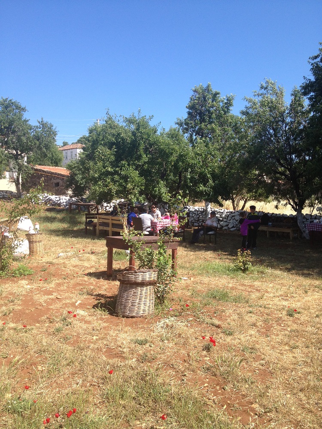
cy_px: 214
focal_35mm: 35
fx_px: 434
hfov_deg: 40.7
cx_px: 161
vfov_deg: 52.6
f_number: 2.4
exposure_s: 1/968
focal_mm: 4.28
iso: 50
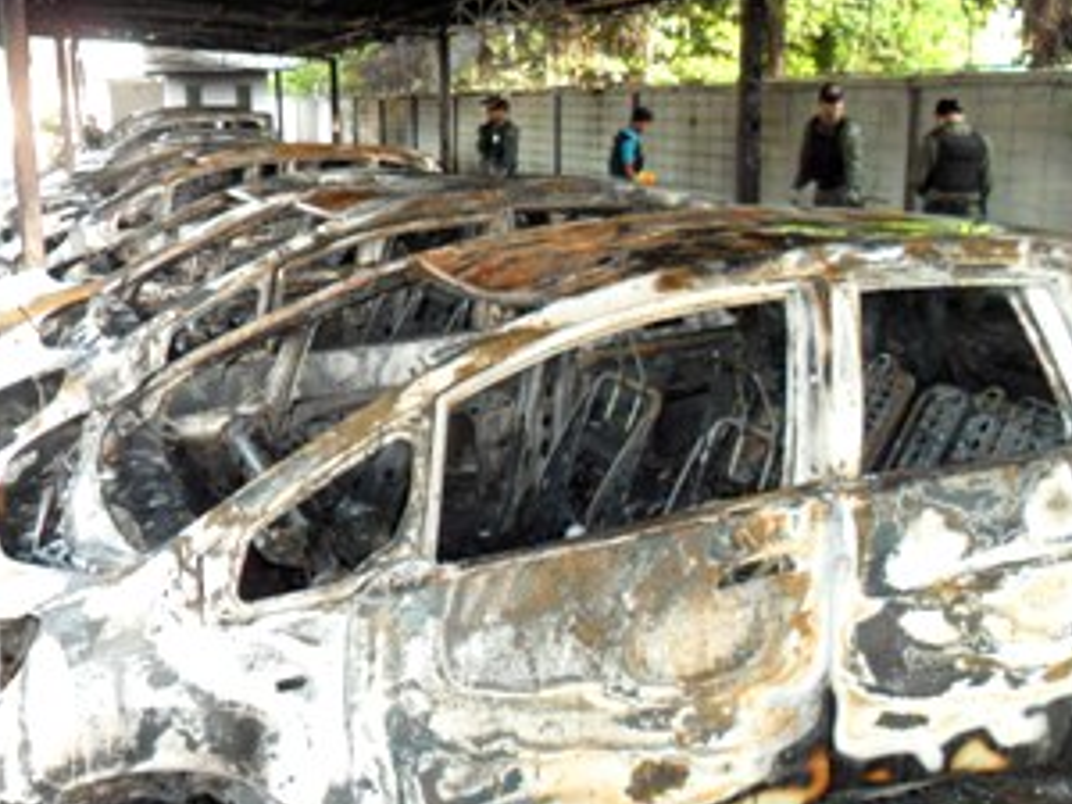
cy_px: 329
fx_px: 1115
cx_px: 475
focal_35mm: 36
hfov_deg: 51.2
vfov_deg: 39.5
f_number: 3.5
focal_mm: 4.9
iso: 200
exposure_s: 1/45
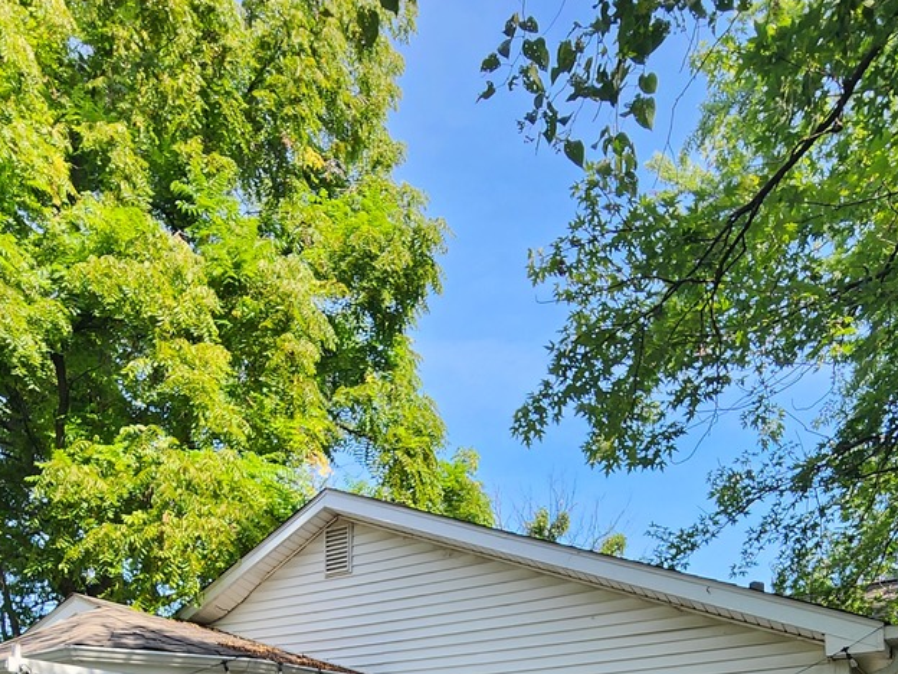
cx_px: 426
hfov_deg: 59.9
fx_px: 778
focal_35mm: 30
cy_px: 772
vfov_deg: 37.6
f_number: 2.2
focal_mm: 2.2
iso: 50
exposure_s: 1/453
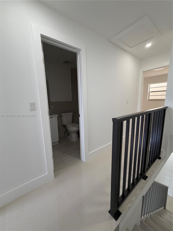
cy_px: 116
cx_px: 86
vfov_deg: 102.1
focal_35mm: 14
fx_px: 93
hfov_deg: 85.7
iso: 125
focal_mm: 2.22
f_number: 2.2
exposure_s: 1/120
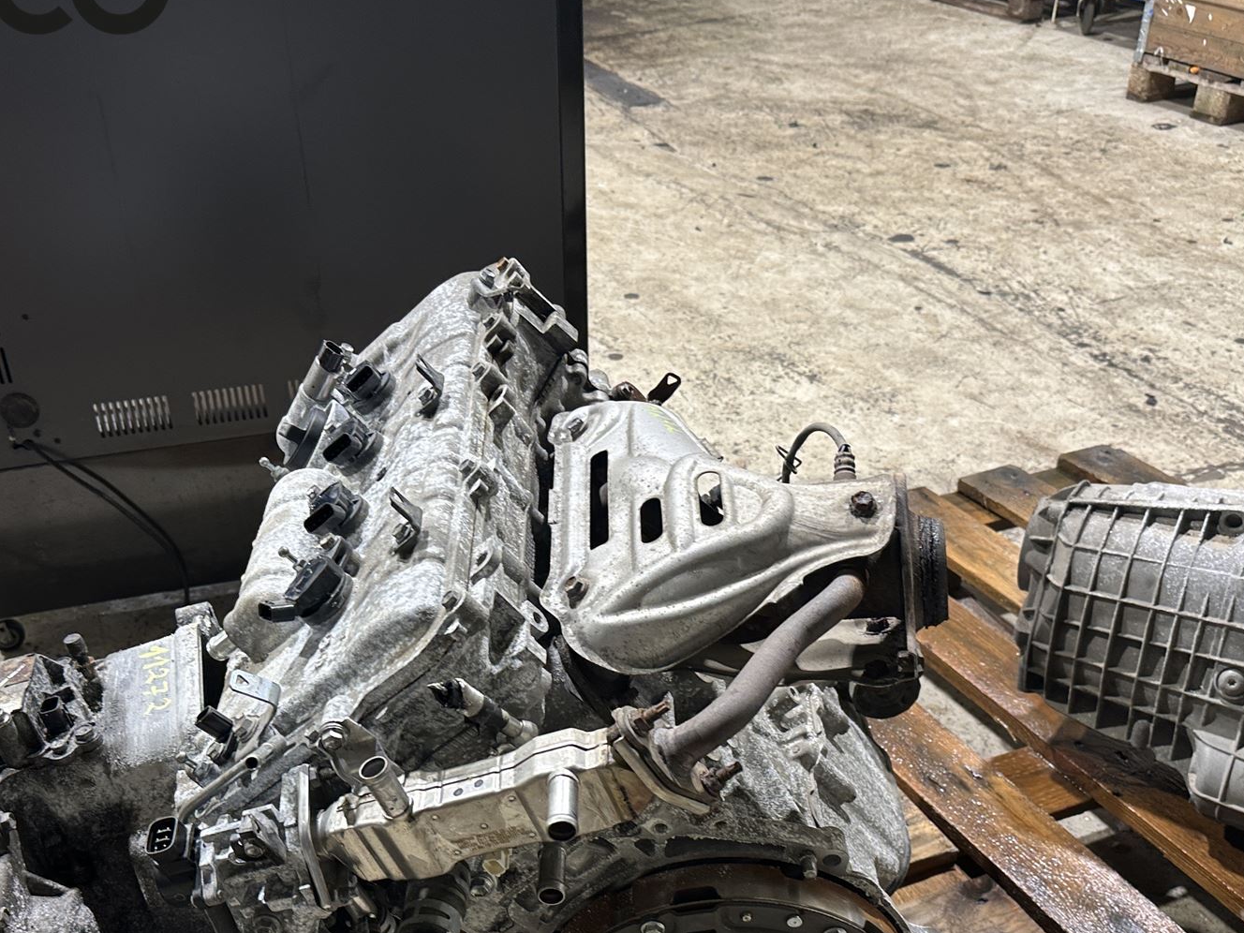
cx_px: 554
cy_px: 653
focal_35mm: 37
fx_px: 1330
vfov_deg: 38.0
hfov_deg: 50.0
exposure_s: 1/50
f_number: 1.78
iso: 125
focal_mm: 6.86
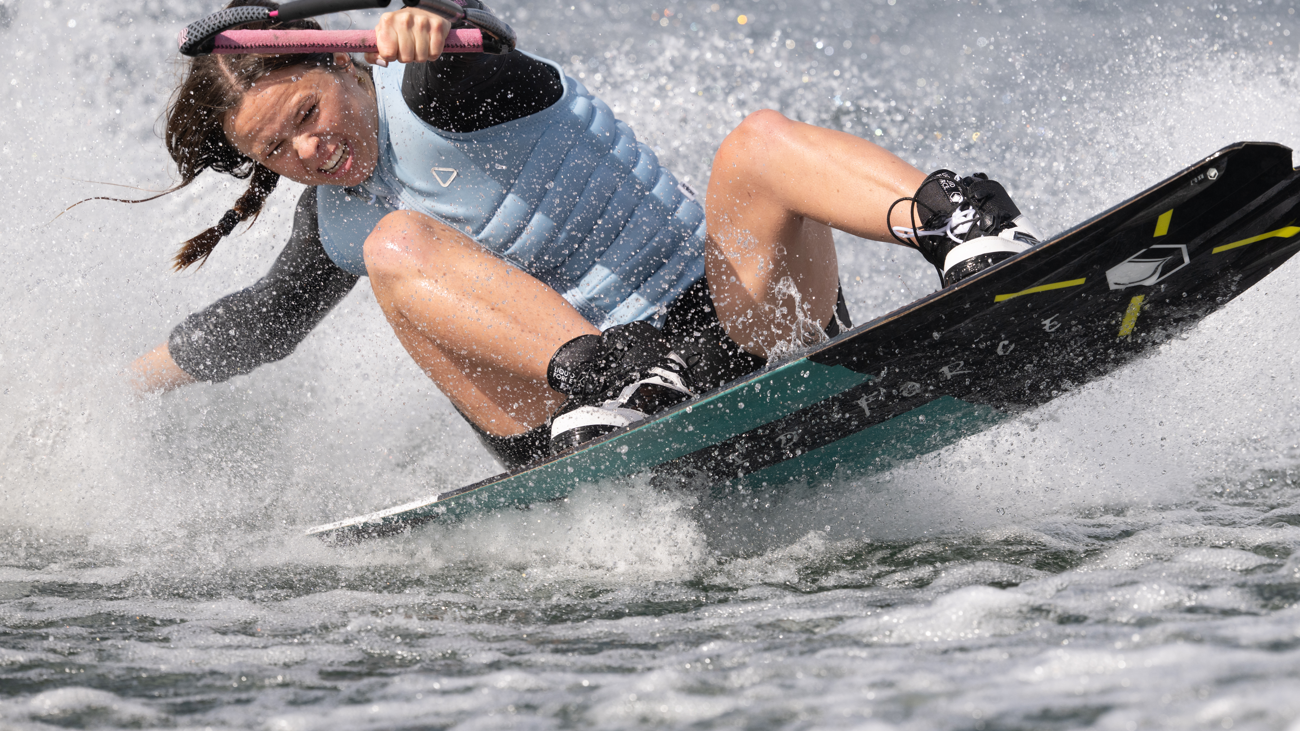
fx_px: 16788
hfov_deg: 4.4
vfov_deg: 2.5
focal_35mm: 487
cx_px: 689
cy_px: 234
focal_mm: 400
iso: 320
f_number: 5
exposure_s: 1/3200
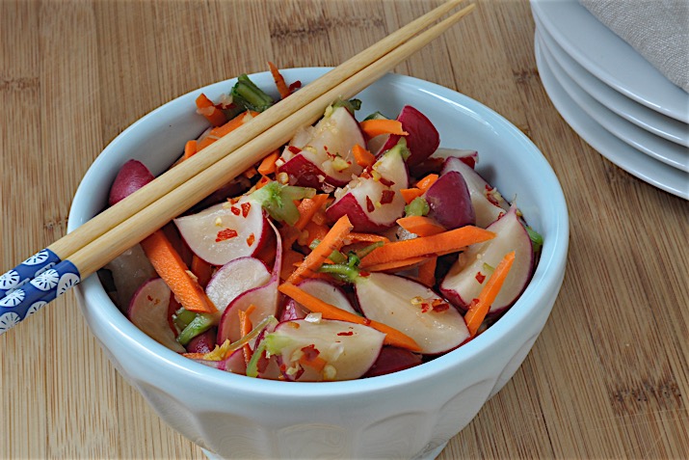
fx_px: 2441
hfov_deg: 16.1
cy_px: 230
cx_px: 344
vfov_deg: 10.8
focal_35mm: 128
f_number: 36
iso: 400
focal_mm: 85
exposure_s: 2
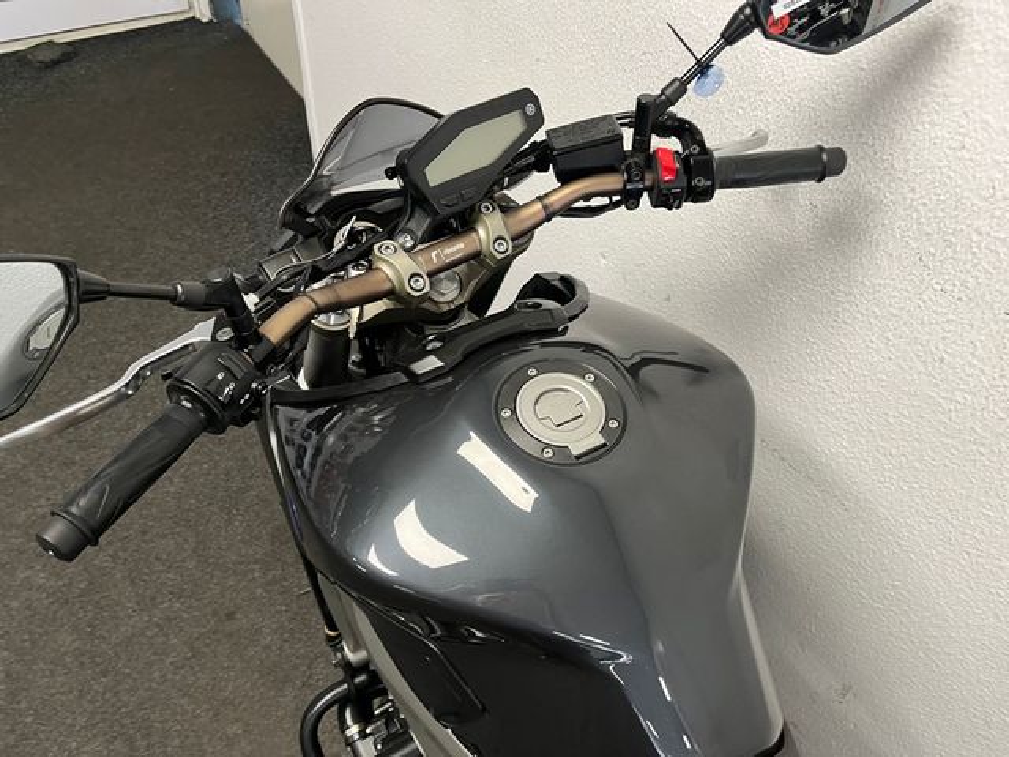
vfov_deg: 53.1
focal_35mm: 26
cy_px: 378
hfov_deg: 67.3
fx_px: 758
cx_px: 504
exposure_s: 1/50
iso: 100
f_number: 1.6
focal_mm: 5.1
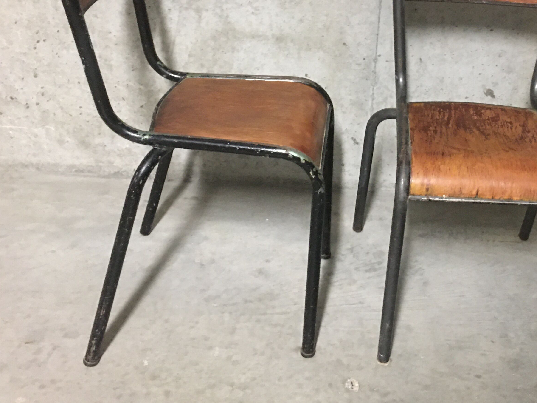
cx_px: 354
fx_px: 776
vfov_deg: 28.7
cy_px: 105
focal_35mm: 50
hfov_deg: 37.8
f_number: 2.2
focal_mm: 4.15
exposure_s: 1/4
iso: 100
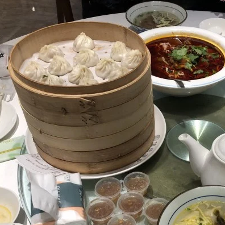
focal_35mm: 50
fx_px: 368
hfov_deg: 32.8
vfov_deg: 33.5
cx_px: 189
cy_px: 164
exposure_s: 1/33
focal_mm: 4
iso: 25
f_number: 1.8
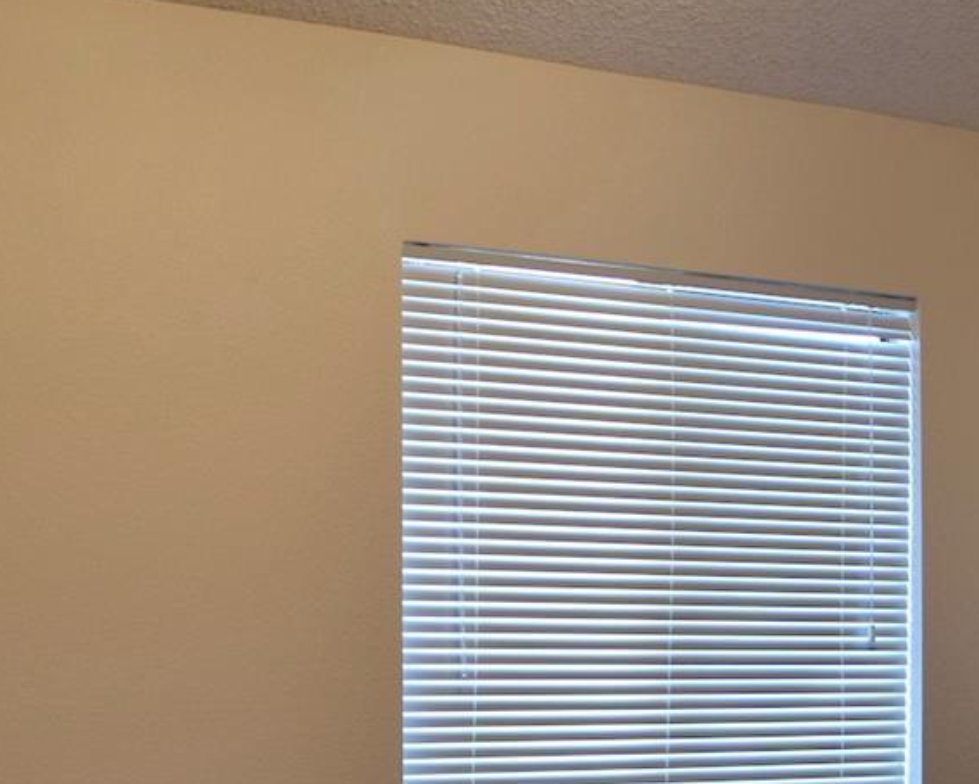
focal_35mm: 67
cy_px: 746
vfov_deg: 22.1
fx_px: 1942
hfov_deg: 28.3
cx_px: 515
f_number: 4
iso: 400
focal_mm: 18
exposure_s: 1/60
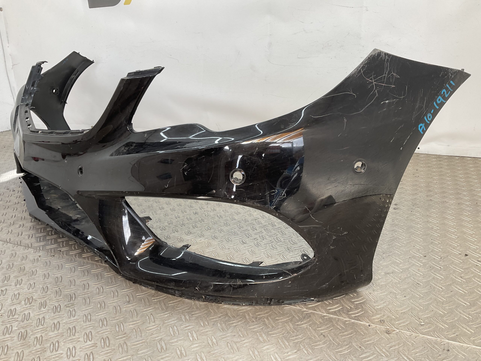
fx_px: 403
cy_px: 180
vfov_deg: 48.2
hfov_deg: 61.7
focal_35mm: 29
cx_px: 240
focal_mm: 3
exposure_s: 1/108
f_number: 1.8
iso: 16
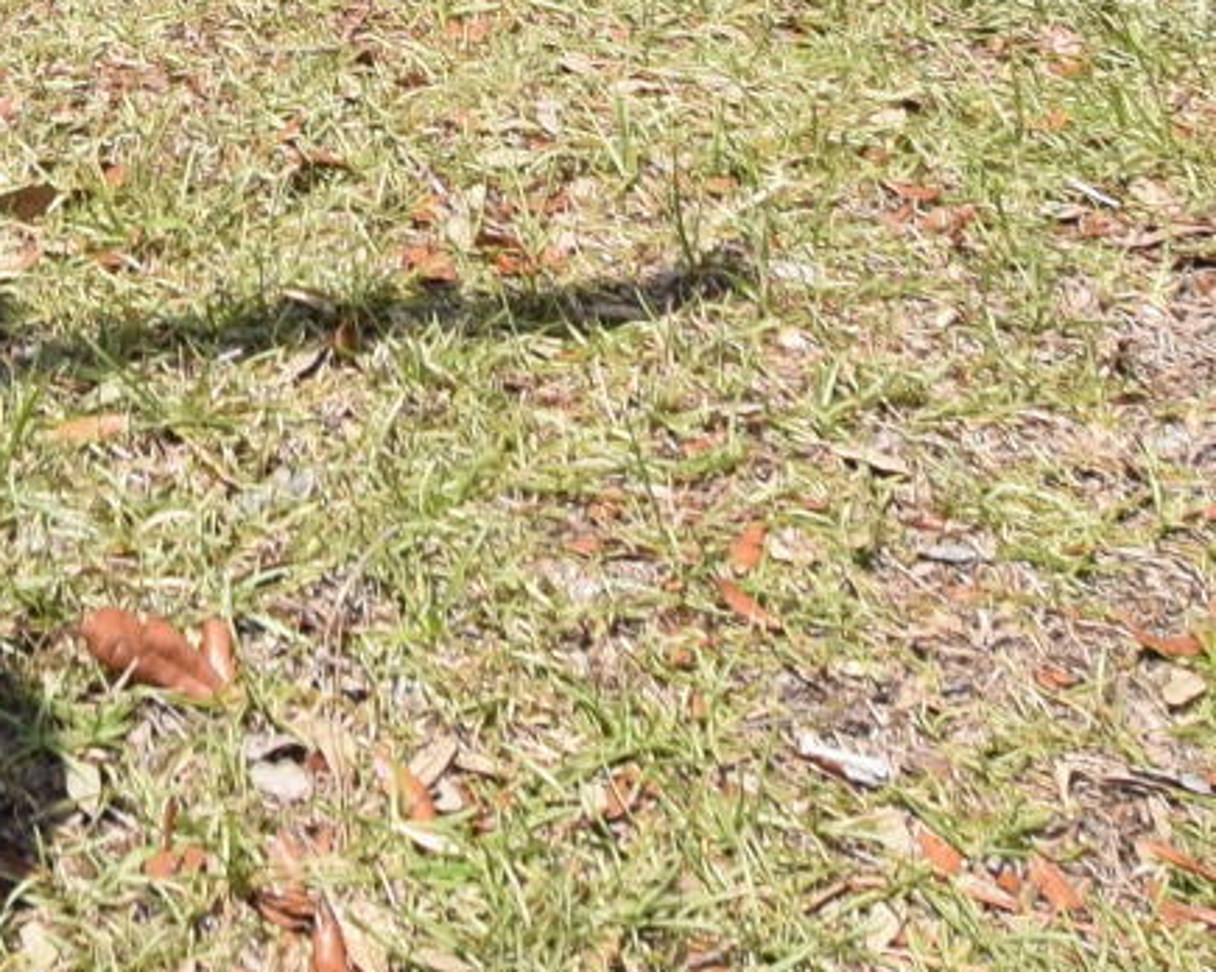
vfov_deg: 13.4
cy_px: -1019
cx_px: -137
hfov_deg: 18.9
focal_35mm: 97
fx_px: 3491
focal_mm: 10
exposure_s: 1/320
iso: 200
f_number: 8
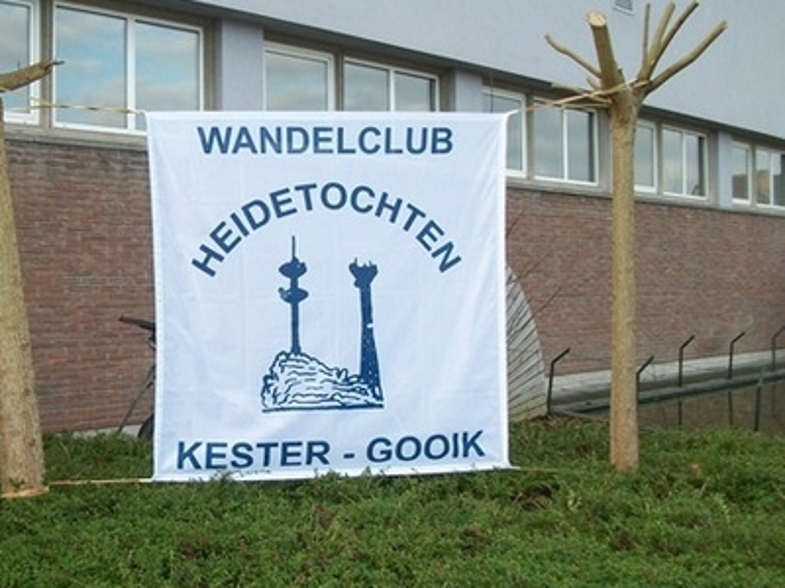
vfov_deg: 30.3
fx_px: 1089
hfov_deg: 38.9
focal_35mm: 48
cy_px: 310
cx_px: 228
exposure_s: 1/200
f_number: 2.9
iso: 80
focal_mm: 5.7
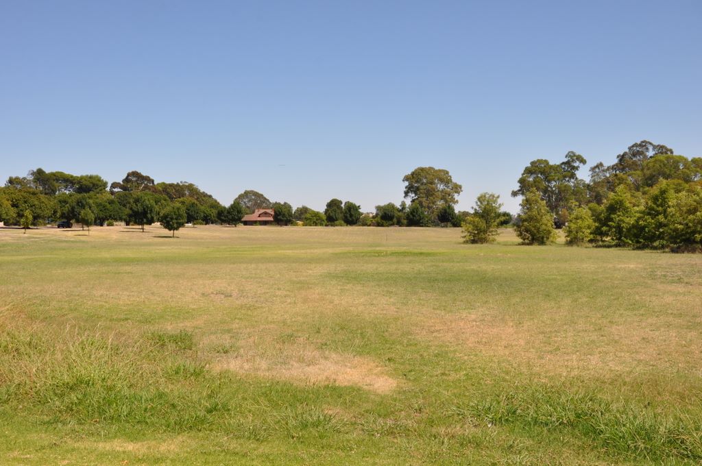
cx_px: 351
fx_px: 760
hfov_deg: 49.6
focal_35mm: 39
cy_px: 233
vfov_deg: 34.1
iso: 200
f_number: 14
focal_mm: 26
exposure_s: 1/200
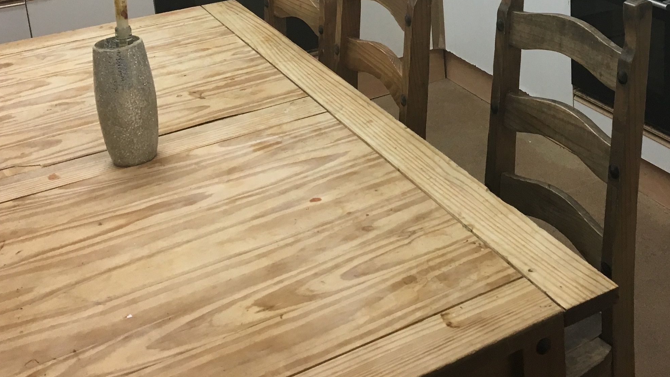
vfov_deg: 21.9
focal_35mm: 52
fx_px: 924
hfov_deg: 38.7
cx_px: 510
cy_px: -29
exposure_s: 1/33
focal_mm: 4.15
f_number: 2.2
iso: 50
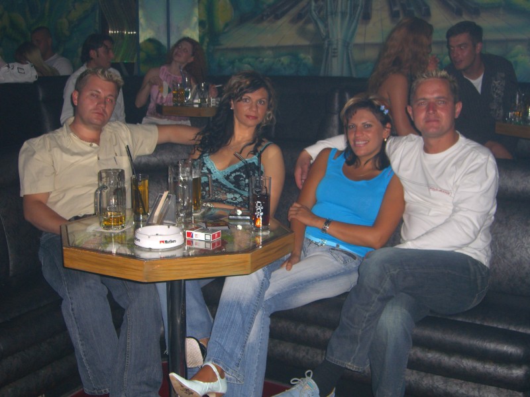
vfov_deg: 31.5
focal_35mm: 46
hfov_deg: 41.2
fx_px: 704
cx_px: 265
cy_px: 198
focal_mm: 9.5
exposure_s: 1/60
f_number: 3.1
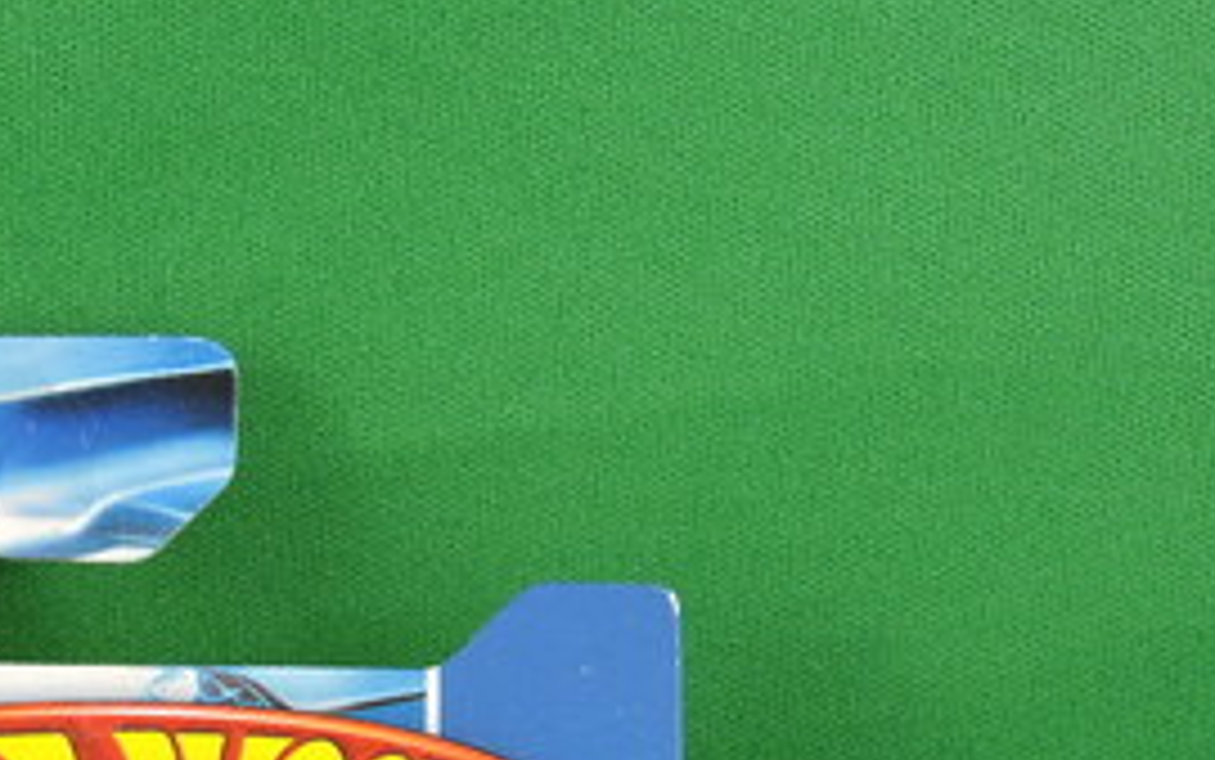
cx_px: -52
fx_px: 4108
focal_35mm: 124
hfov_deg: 16.4
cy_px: 1010
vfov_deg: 10.3
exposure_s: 1/30
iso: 140
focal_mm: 9
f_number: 4
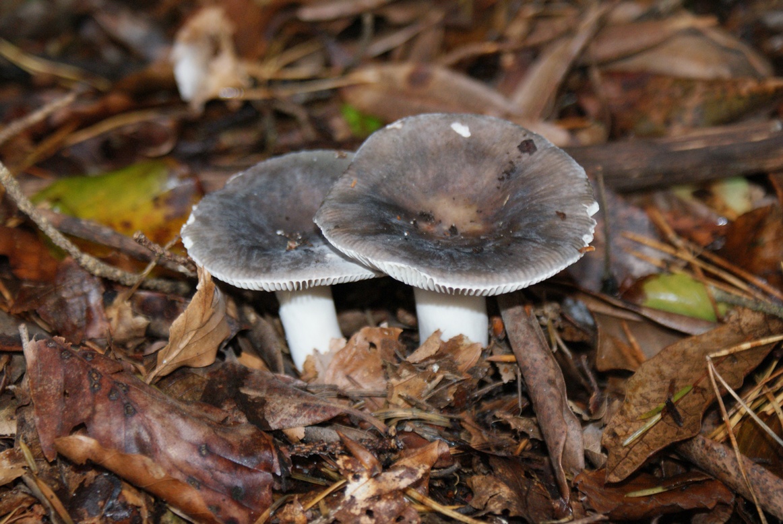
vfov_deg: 13.1
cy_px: 262
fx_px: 2287
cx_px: 392
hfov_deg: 19.4
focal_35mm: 105
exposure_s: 1/125
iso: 400
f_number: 5.6
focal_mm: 70
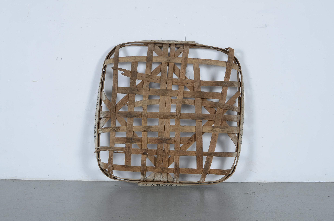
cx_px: 167
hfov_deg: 37.9
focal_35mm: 52
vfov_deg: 25.6
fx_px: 486
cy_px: 110
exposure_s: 1/125
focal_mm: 35
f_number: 6.3
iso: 100
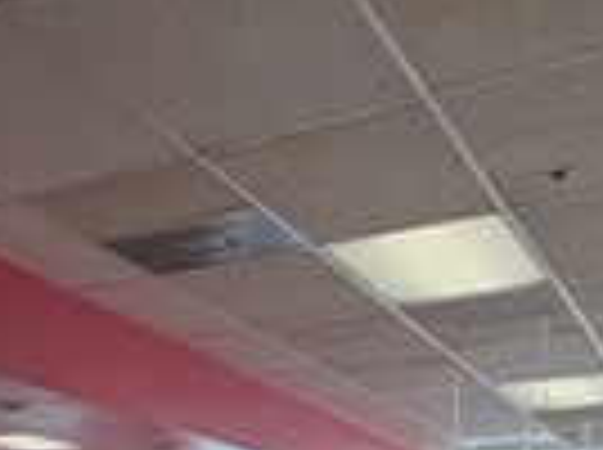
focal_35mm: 67
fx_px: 1165
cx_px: -315
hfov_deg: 23.1
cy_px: 567
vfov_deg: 20.2
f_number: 2.2
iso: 80
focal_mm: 2.22
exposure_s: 1/120
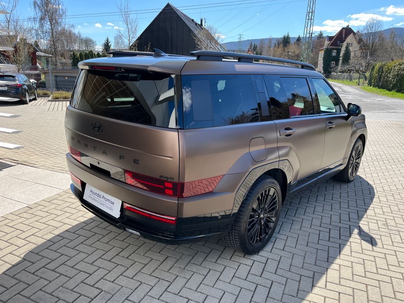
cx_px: 202
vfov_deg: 53.1
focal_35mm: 26
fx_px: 303
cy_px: 152
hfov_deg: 67.3
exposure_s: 1/845
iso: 50
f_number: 1.6
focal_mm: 5.1
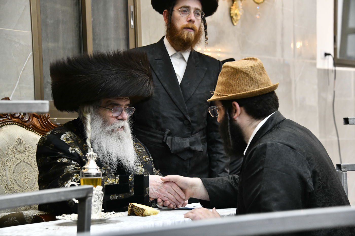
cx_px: 178
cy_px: 118
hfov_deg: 22.1
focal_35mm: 92
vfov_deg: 14.9
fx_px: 907
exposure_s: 1/250
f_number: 5.6
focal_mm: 92
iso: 1600
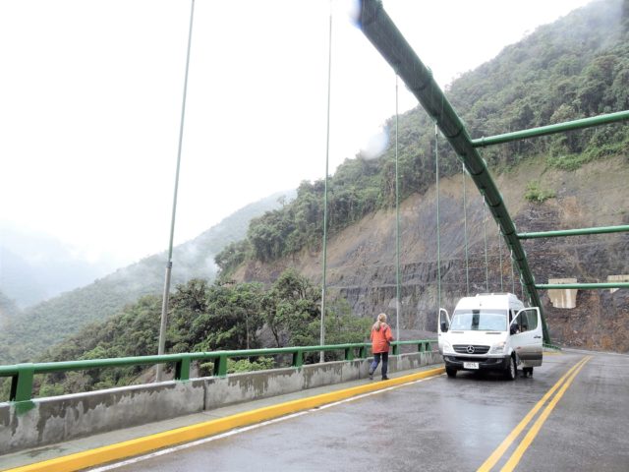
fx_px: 436
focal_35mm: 24
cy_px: 236
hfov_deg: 71.6
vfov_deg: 56.8
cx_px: 314
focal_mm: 4.3
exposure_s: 1/60
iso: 100
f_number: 3.3
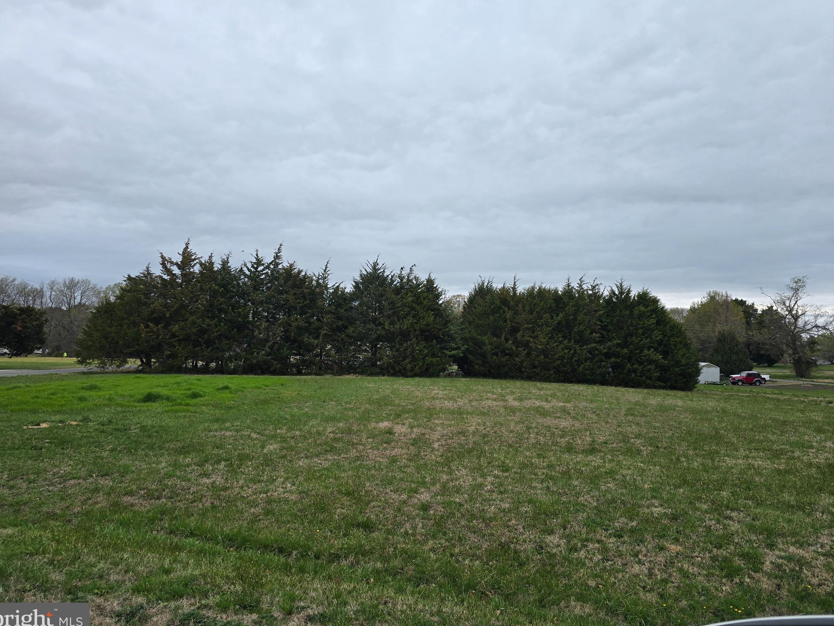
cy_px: 311
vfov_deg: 56.8
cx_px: 418
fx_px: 578
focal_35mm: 24
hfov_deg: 71.6
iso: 12
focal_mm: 6.3
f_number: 1.7
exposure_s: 1/239
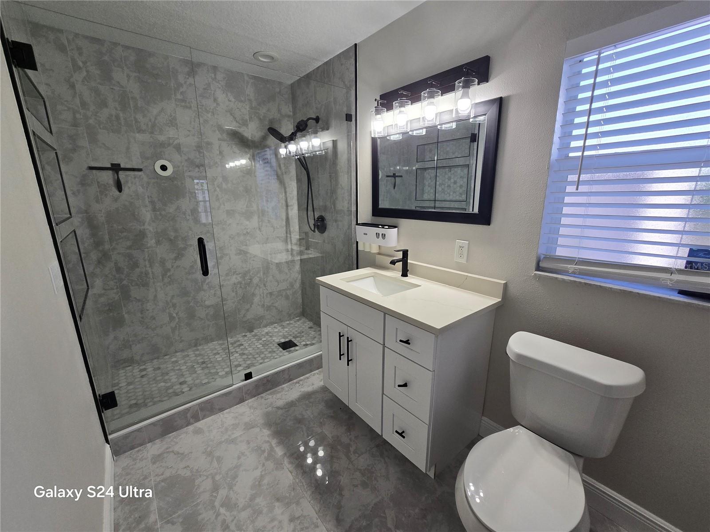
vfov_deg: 89.9
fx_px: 267
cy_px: 266
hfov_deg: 106.2
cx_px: 355
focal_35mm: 13
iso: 100
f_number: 2.2
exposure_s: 1/120
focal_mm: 2.2
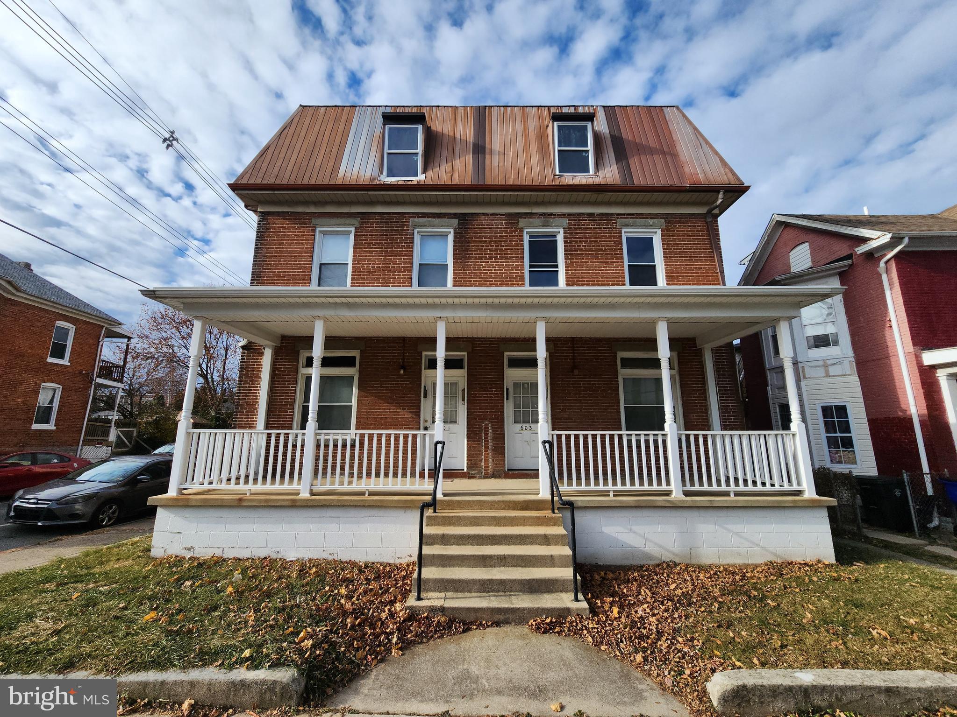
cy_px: 358
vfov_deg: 89.9
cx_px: 478
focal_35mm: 13
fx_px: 359
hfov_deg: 106.2
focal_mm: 2.2
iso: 50
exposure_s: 1/1904
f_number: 2.2
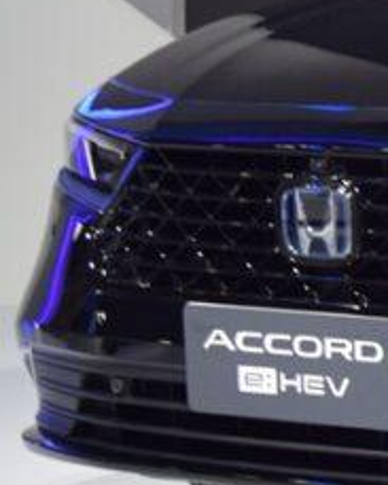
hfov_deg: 5.5
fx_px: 3959
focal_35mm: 276
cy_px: 65
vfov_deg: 7.0
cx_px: 848
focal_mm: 35
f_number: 5.6
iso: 400
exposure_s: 1/125
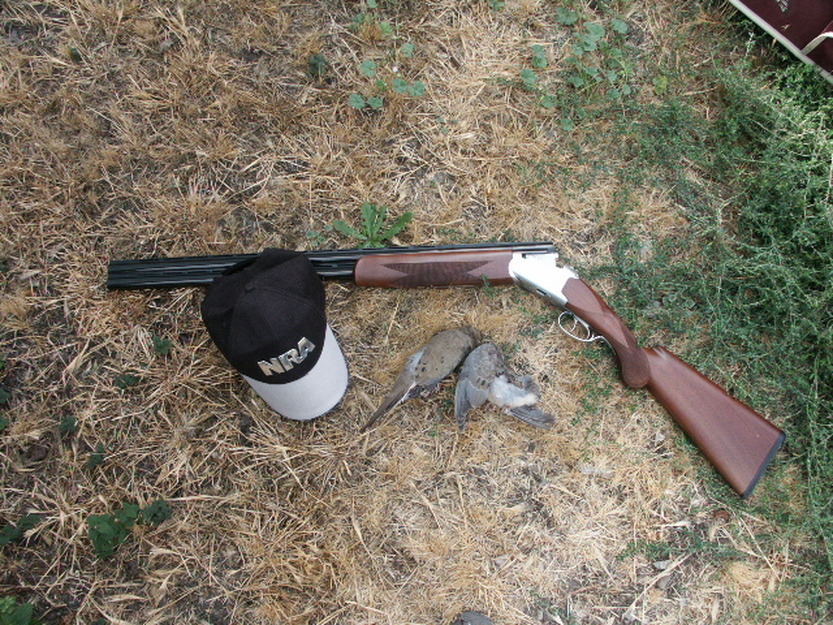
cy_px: 312
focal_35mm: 28
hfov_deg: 63.4
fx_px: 674
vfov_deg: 49.7
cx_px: 416
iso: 100
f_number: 4.5
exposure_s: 1/180
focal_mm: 7.21
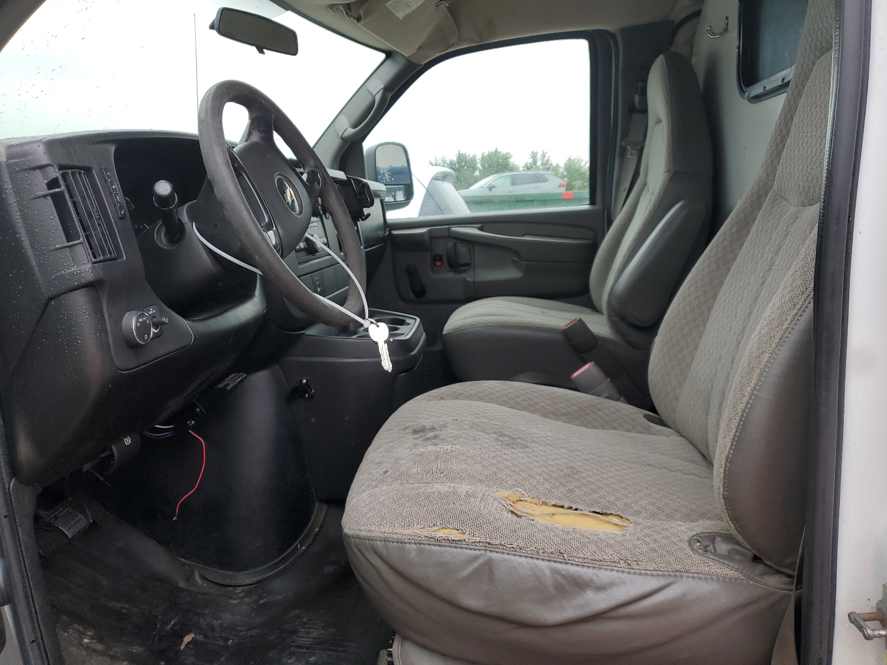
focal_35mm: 26
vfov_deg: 53.1
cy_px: 332
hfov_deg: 67.3
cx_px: 444
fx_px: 666
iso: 54
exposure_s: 1/120
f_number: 1.5
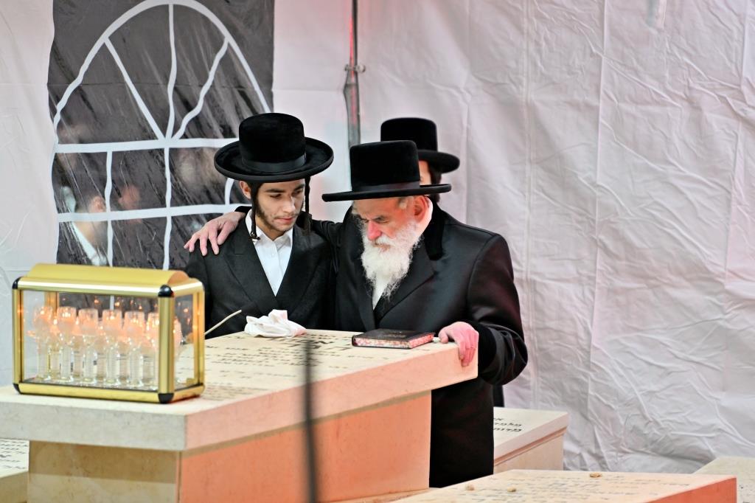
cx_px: 378
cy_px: 252
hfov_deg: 6.9
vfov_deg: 4.6
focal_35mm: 300
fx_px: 6289
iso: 640
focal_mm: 200
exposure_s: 1/200
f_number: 2.8
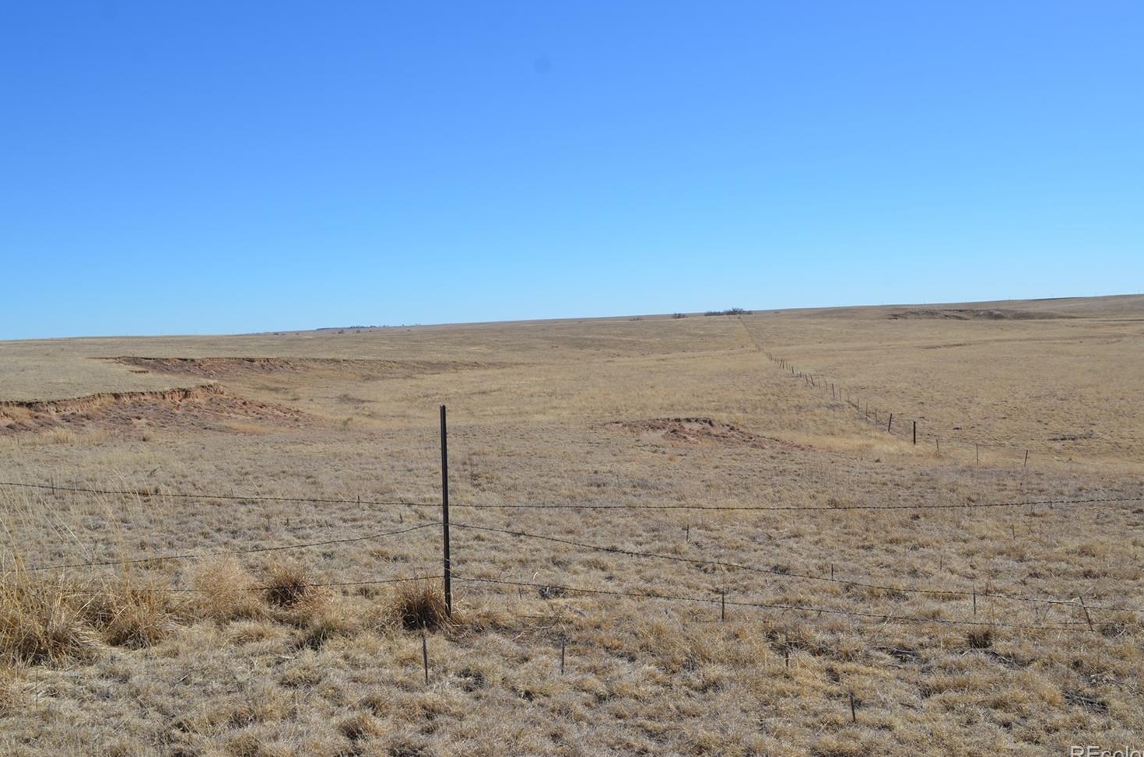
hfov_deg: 51.3
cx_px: 574
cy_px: 359
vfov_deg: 35.3
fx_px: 1190
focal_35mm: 38
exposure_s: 1/320
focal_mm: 23
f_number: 9
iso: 100
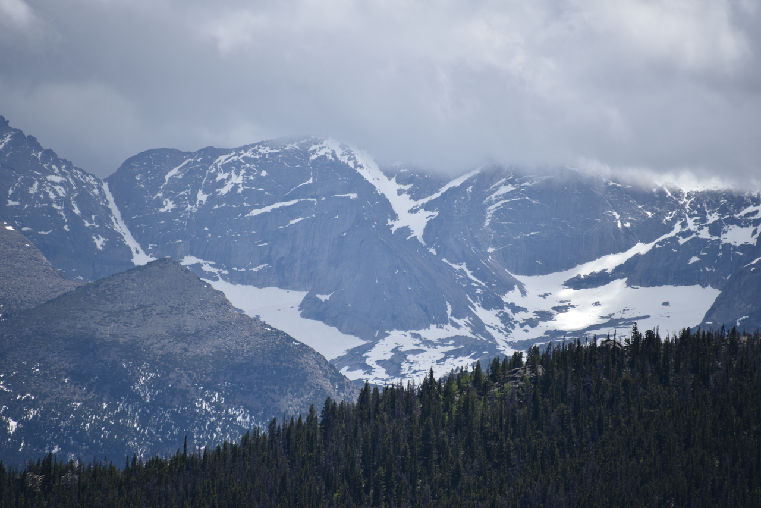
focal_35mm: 300
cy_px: 254
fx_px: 6343
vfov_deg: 4.6
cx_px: 380
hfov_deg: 6.9
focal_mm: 300
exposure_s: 1/640
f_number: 5.6
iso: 100
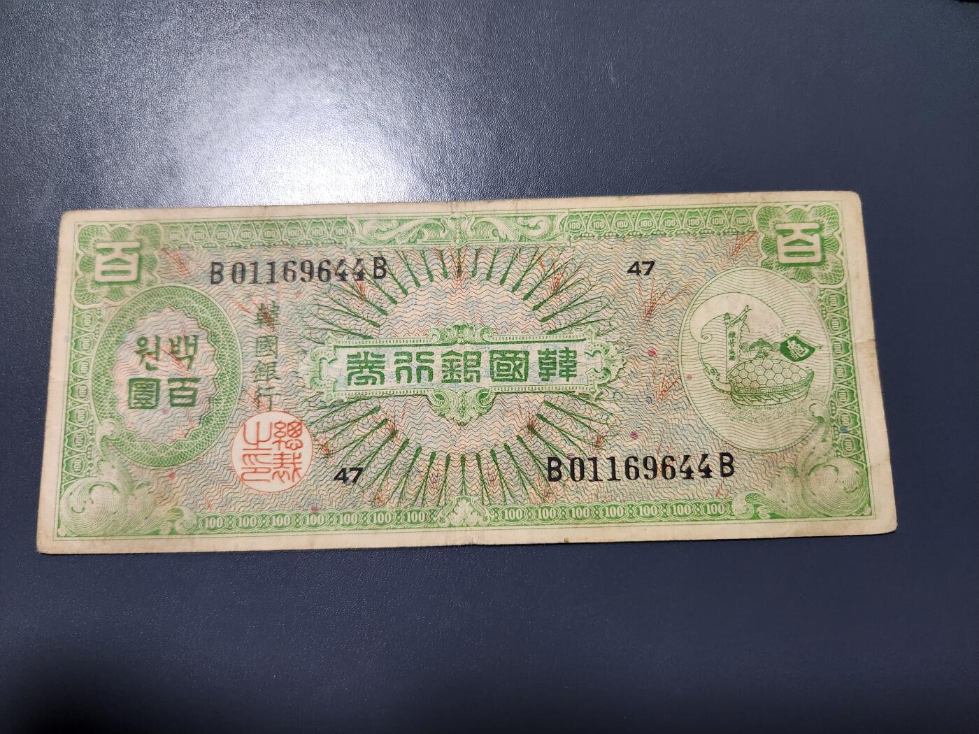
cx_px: 490
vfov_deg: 58.9
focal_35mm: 23
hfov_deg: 73.9
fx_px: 650
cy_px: 367
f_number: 1.8
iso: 500
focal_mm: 5.4
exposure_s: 1/100
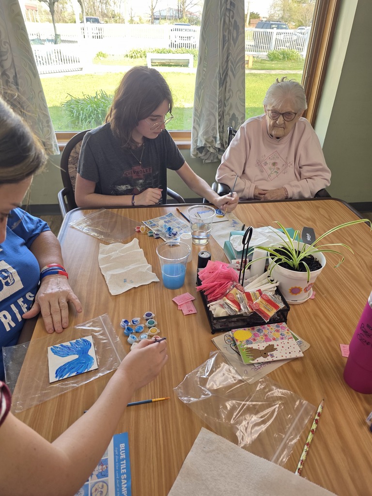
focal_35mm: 23
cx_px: 186
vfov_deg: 73.9
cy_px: 248
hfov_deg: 58.9
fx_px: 330
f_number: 1.7
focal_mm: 6.3
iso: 100
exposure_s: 1/120
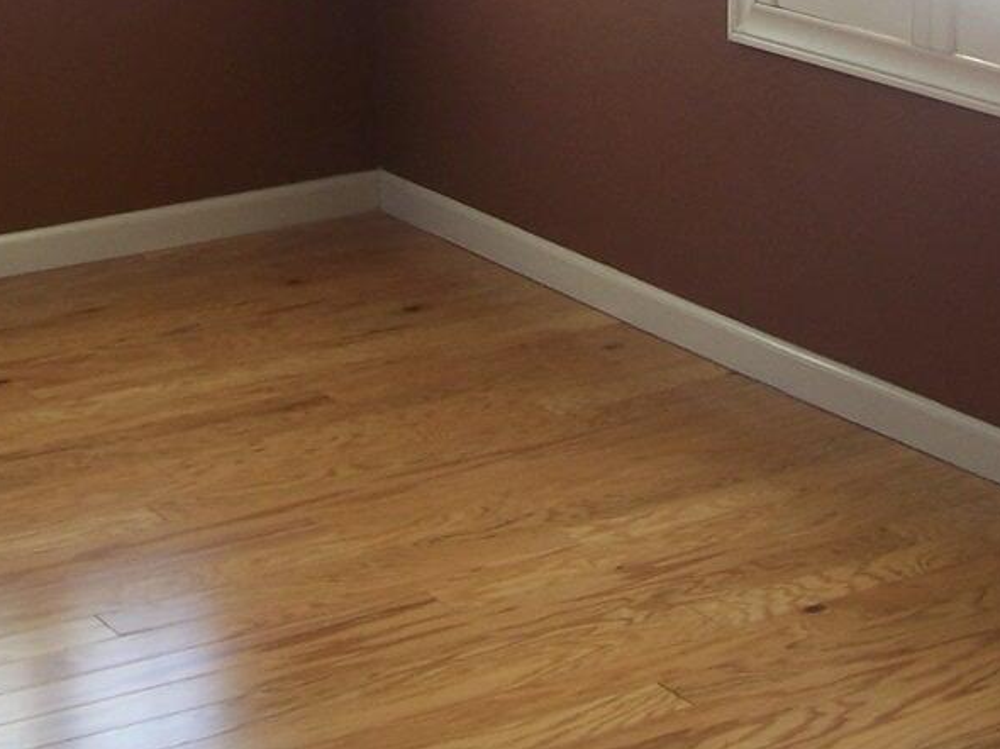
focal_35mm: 100
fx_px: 2888
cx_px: 427
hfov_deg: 19.6
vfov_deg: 14.4
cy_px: -107
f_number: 2.8
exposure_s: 1/90
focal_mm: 6.3
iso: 80
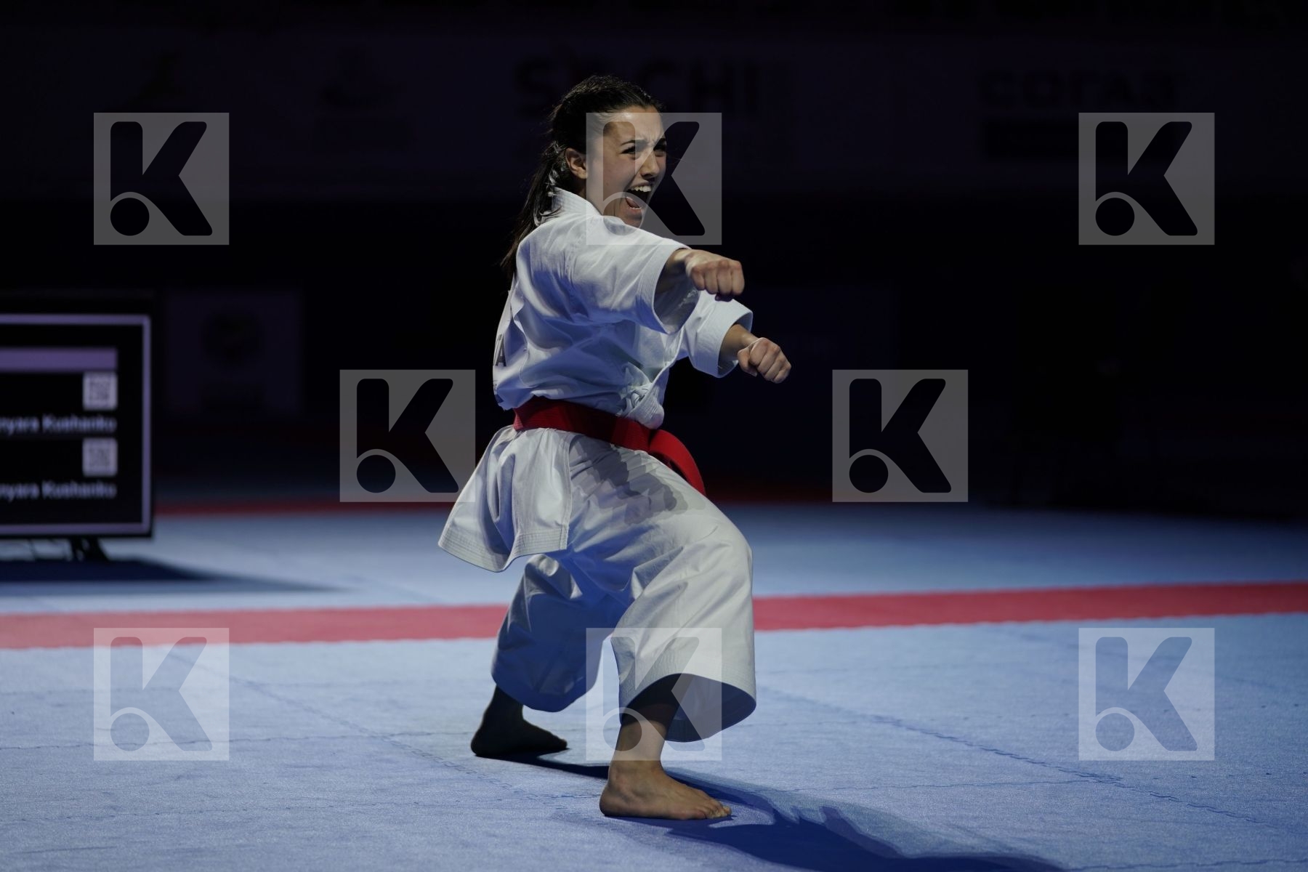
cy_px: 436
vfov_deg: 11.7
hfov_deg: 17.5
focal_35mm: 117
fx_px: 4251
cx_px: 654
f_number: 2.8
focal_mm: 117
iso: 250
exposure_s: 1/500
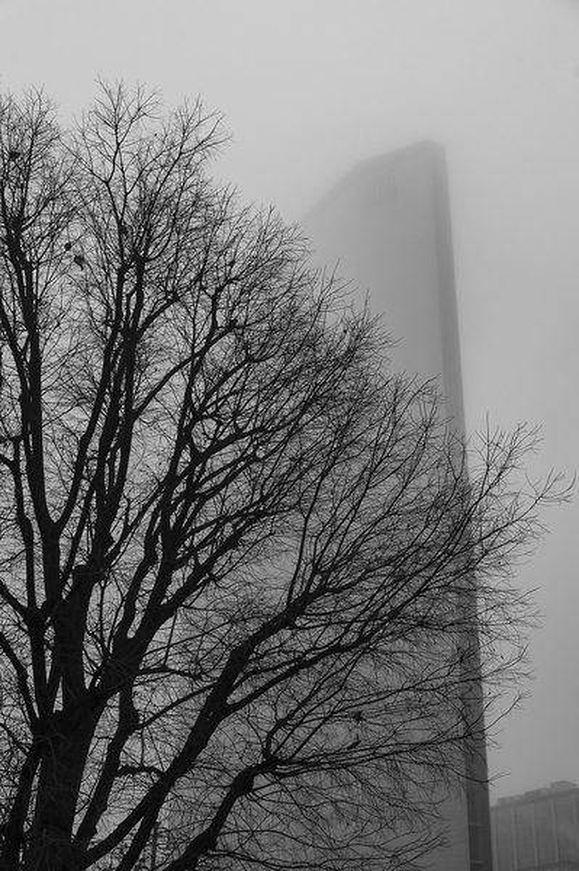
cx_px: 290
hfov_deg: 28.9
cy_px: 436
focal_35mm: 46
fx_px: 1124
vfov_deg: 42.4
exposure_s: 1/80
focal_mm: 31
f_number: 11
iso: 200
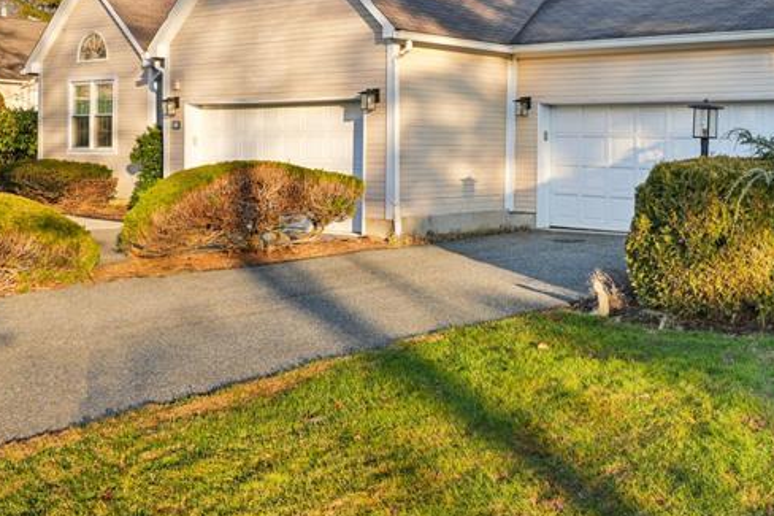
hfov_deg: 40.7
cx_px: 741
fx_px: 925
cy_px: 151
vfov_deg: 30.8
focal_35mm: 43
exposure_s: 1/40
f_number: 8
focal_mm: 20.5
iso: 100
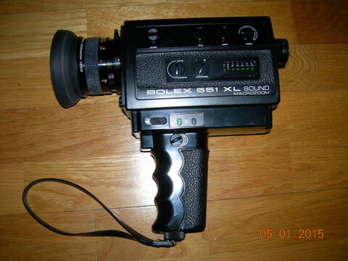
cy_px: 130
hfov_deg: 51.4
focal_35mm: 36
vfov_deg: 39.7
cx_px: 174
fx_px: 362
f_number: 2.7
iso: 64
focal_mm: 7.5
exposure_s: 1/60.1
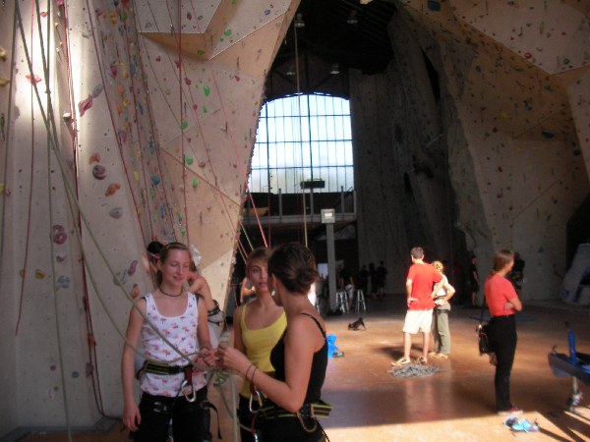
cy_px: 221
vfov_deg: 35.1
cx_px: 295
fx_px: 699
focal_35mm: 41
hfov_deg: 45.8
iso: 50
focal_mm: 6.3
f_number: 3.5
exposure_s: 1/236
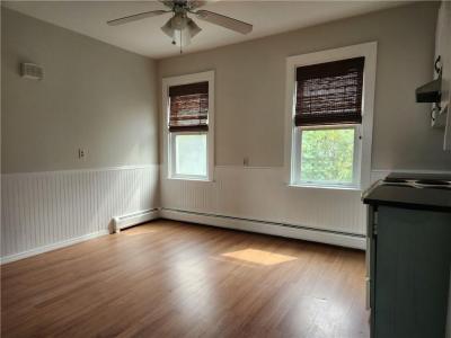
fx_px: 300
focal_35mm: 23
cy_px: 169
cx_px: 226
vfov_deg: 58.9
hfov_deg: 73.9
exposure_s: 1/180
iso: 200
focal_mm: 5.4
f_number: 1.8
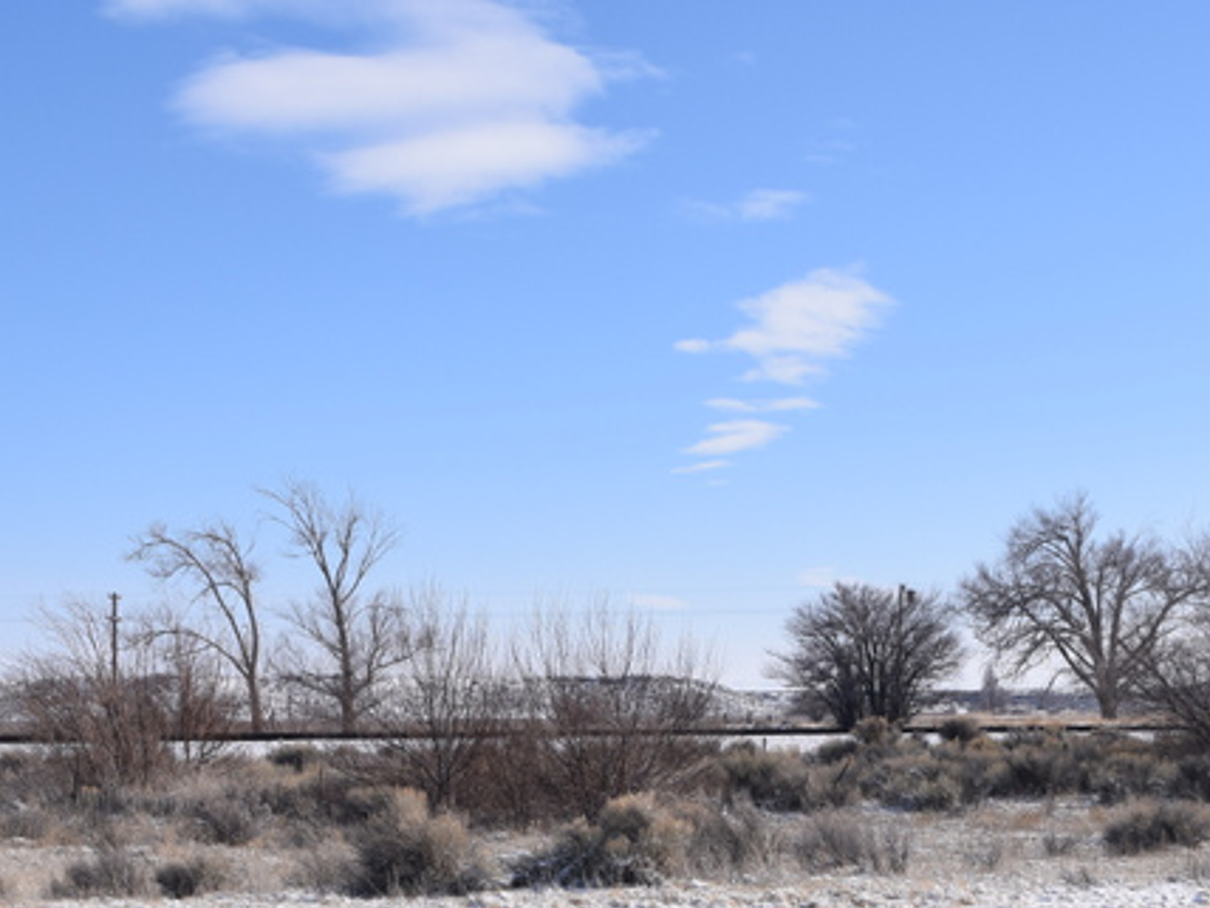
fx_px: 2657
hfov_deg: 25.7
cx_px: 557
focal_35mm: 76
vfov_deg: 19.1
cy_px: 799
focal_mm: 22
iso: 200
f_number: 10
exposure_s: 1/800
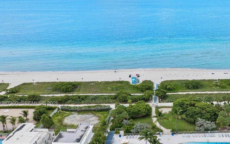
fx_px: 238
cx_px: 164
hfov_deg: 50.1
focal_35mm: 38
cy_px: 104
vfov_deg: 33.1
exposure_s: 1/400
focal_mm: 12.29
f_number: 2.8
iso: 110
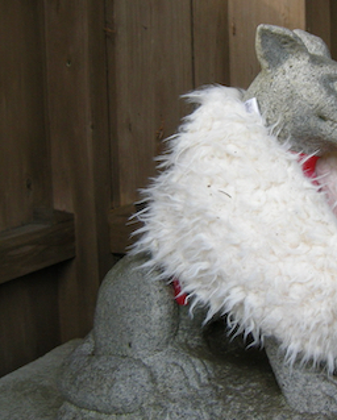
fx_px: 821
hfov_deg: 22.9
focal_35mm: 66
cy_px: 175
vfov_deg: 28.6
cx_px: 269
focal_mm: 7.5
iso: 119
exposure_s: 1/56.5
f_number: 3
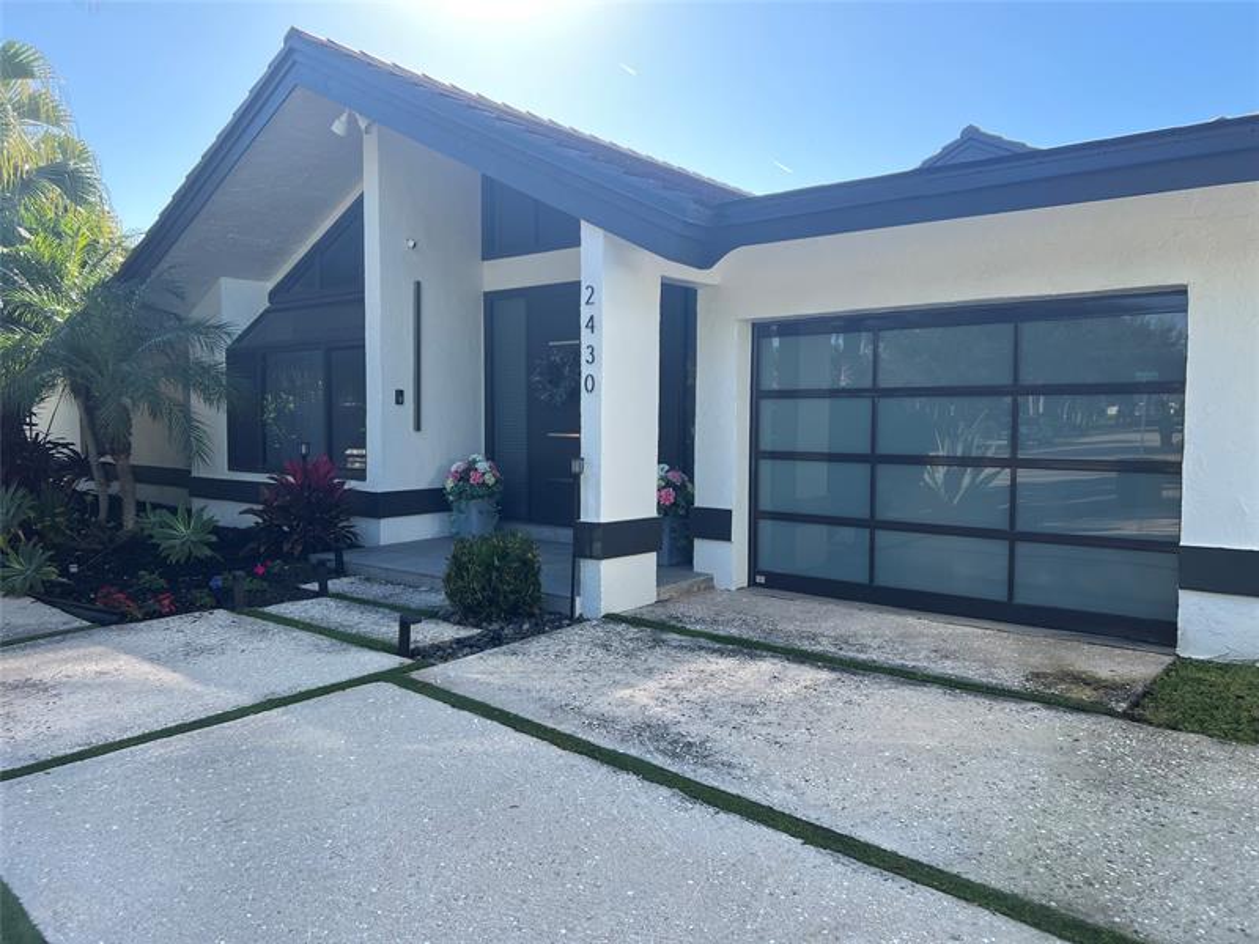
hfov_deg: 67.3
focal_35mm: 26
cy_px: 472
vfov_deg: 53.1
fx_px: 946
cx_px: 630
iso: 50
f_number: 1.5
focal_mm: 5.7
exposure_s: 1/827
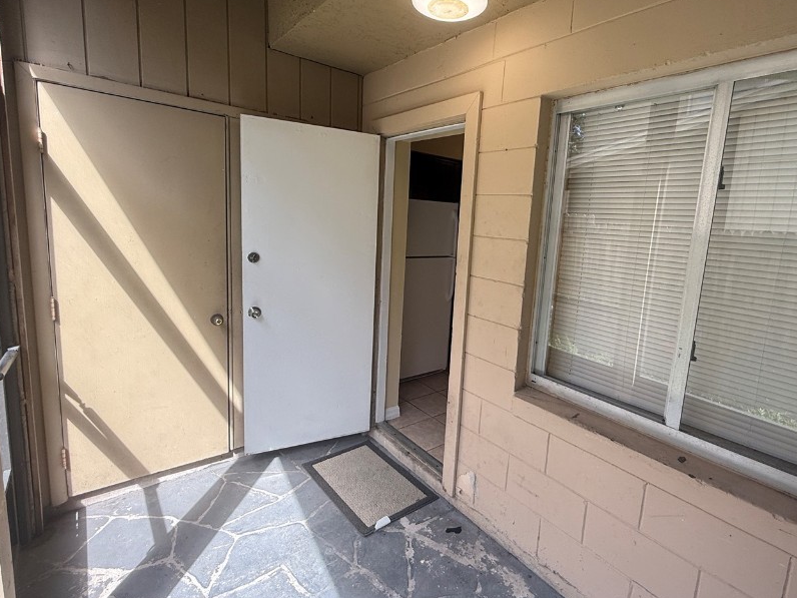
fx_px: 414
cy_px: 281
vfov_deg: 71.5
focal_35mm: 18
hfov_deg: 87.5
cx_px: 437
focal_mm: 2.22
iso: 50
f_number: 2.2
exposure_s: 1/121
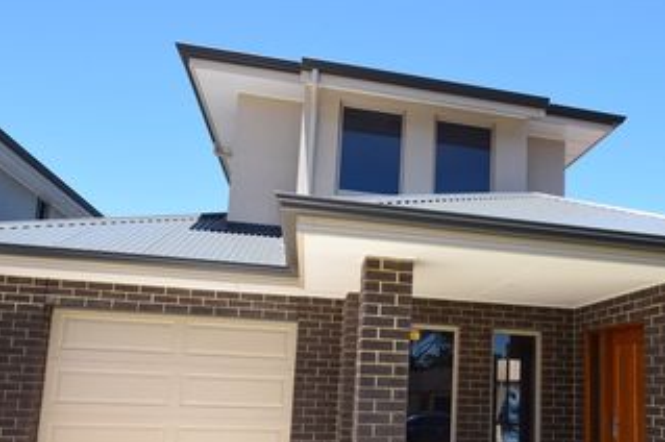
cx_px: 452
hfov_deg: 62.3
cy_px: 316
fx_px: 530
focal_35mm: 29
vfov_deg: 44.2
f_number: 11
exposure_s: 1/400
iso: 400
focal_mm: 13
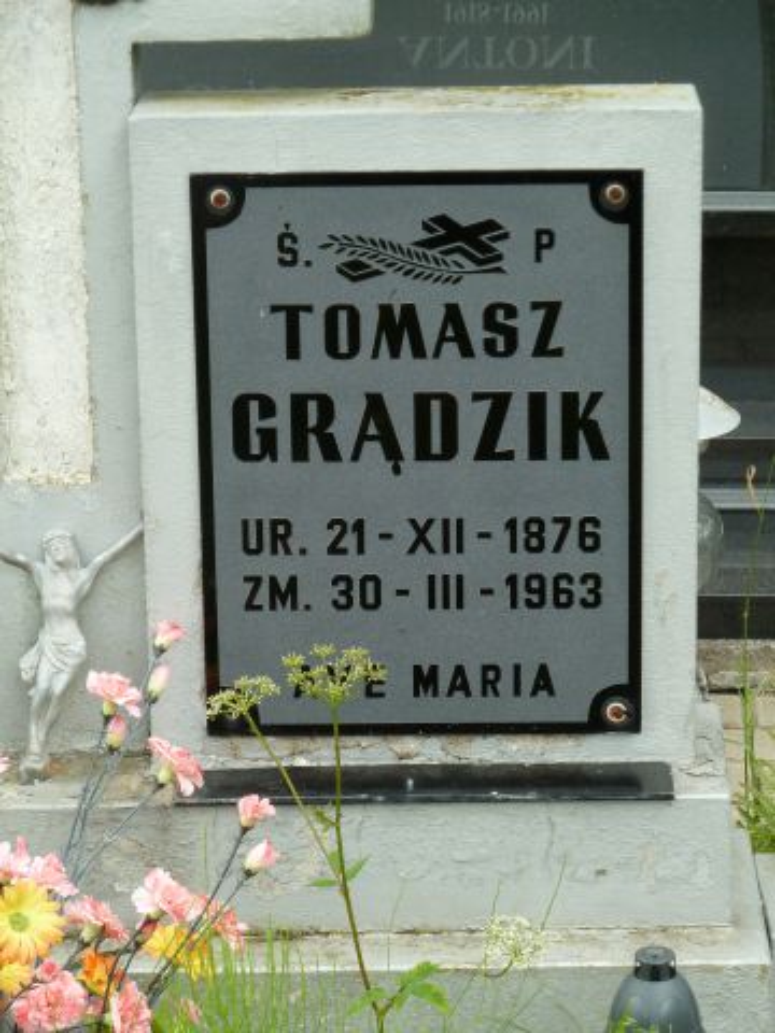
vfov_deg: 15.4
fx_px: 3821
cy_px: 516
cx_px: 388
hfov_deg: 11.6
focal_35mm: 128
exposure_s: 1/50
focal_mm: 21
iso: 100
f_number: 4.4
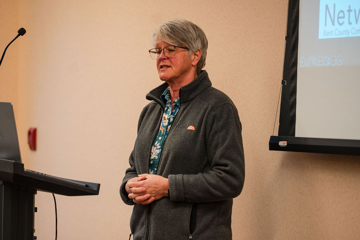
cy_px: 137
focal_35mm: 189
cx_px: 163
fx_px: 1890
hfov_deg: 10.9
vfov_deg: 7.3
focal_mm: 150
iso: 1000
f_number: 3.2
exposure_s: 1/160
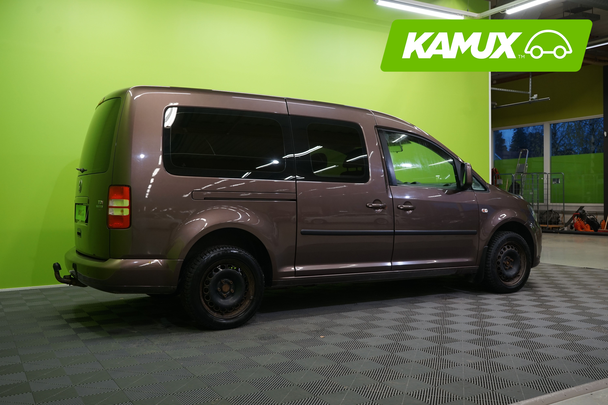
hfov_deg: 55.8
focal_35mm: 34
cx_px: 304
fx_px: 574
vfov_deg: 38.9
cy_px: 202
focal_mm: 34
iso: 640
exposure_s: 1/30
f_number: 6.3
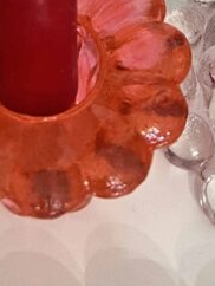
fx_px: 909
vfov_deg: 14.7
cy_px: -290
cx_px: 1
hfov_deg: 13.3
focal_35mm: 110
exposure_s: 1/60
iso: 400
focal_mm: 5.7
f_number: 1.5
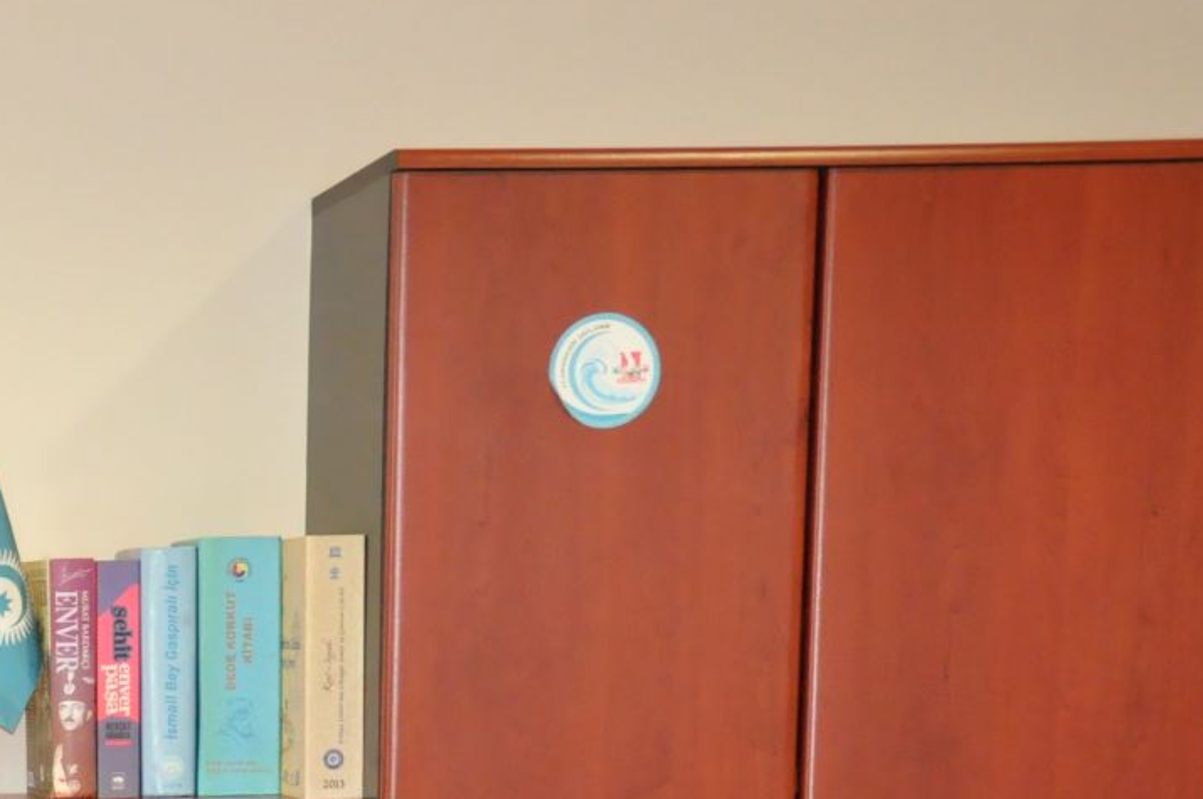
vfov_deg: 7.5
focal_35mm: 180
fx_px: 6008
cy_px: 1149
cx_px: -316
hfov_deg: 11.2
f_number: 5
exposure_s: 1/60
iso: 2000
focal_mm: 40
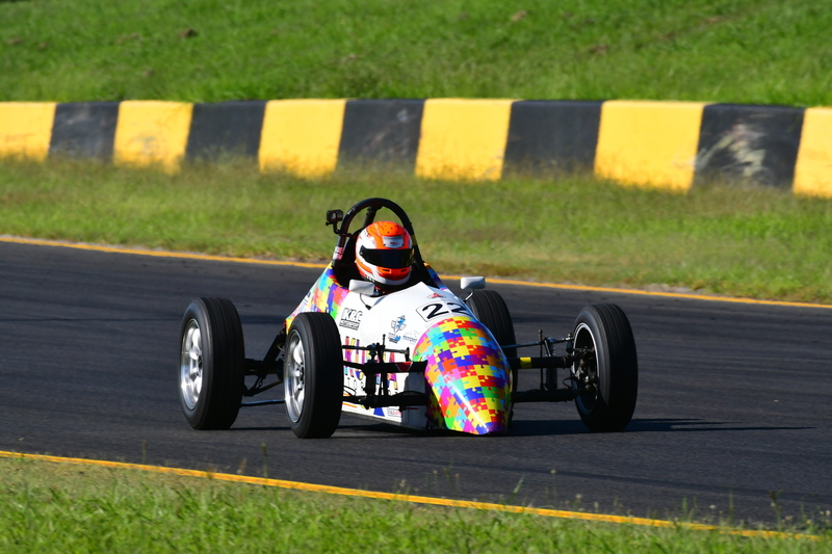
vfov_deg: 1.9
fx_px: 16635
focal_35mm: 720
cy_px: 277
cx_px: 416
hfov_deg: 2.9
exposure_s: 1/640
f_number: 13
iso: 500
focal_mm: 480
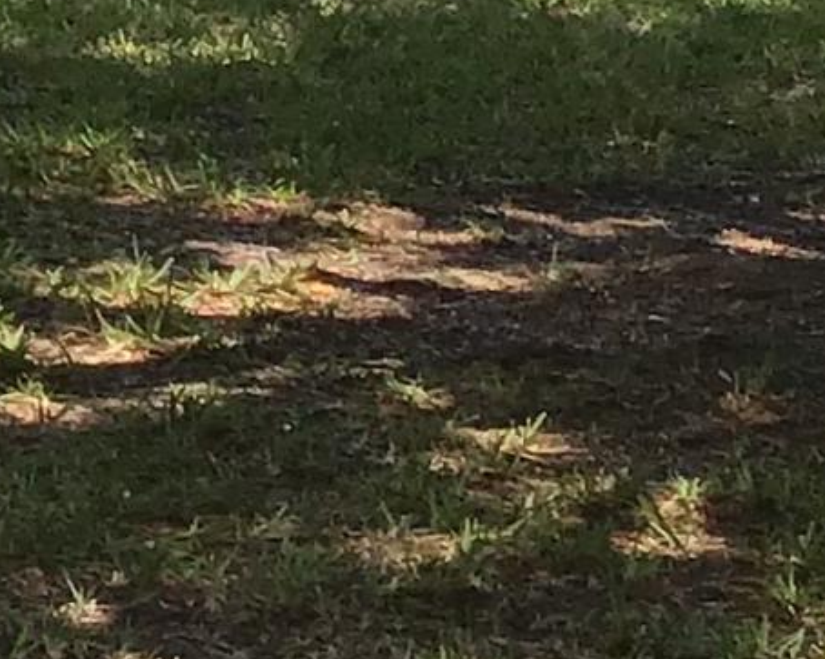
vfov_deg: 7.5
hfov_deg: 8.4
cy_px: -514
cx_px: -1481
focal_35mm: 200
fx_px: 4882
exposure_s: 1/536
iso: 25
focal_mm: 3.3
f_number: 2.4
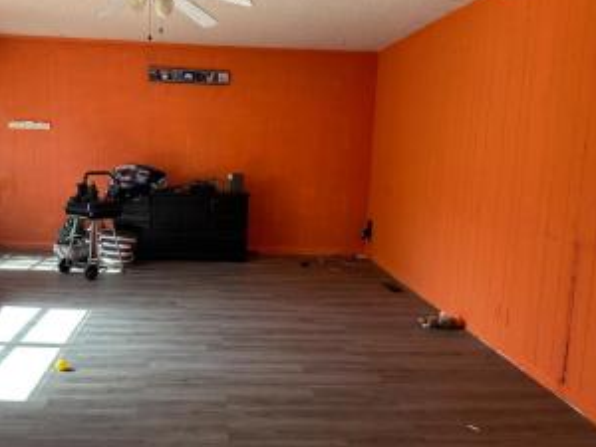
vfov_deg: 44.1
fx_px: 551
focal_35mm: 32
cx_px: 234
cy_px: 209
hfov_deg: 56.3
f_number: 1.78
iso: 125
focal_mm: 6.86
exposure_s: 1/120
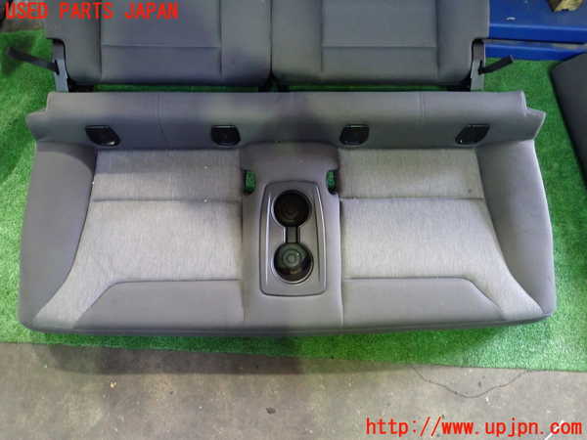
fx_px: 424
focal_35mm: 25
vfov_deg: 54.9
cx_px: 294
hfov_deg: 69.4
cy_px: 220
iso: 640
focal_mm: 4.5
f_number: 2
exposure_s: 1/30
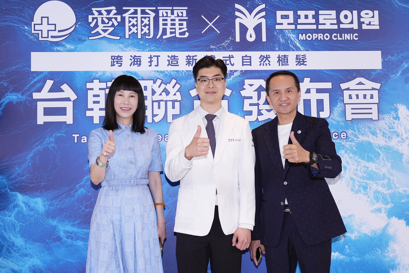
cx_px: 204
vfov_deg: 31.2
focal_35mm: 43
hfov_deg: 45.4
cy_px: 136
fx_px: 488
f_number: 4
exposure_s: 1/200
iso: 1250
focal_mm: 43
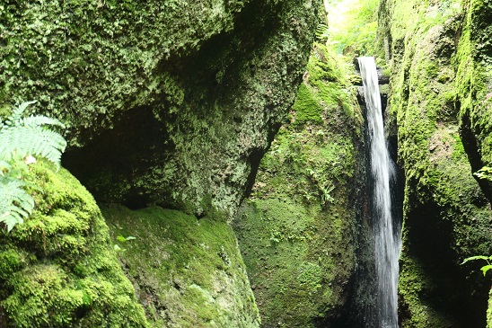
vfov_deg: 16.6
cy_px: 164
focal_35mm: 82
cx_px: 246
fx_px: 1120
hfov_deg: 24.8
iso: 800
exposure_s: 1/20
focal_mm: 30
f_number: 4.9
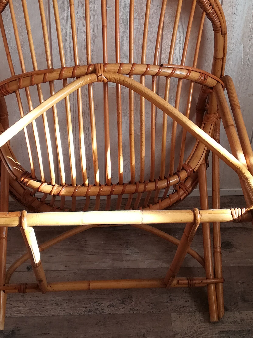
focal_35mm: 59
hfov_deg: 24.8
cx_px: 117
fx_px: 575
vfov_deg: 32.5
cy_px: 116
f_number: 2.2
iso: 64
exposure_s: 1/50
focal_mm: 3.83
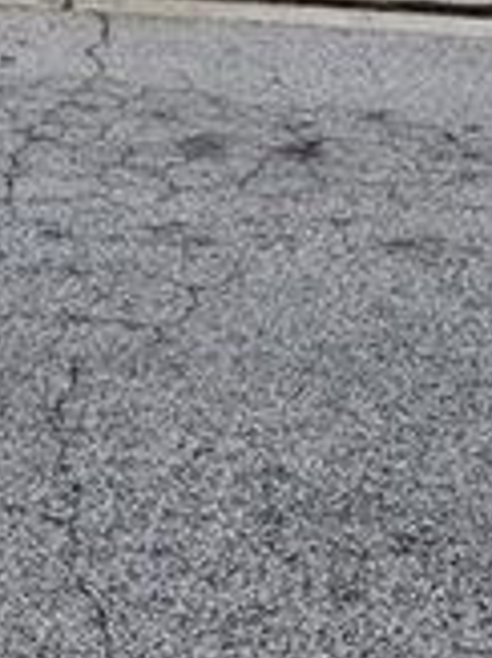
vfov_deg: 19.3
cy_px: -188
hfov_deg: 15.4
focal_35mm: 94
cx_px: -24
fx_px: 1784
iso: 12
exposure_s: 1/395
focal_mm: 6.4
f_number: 1.8
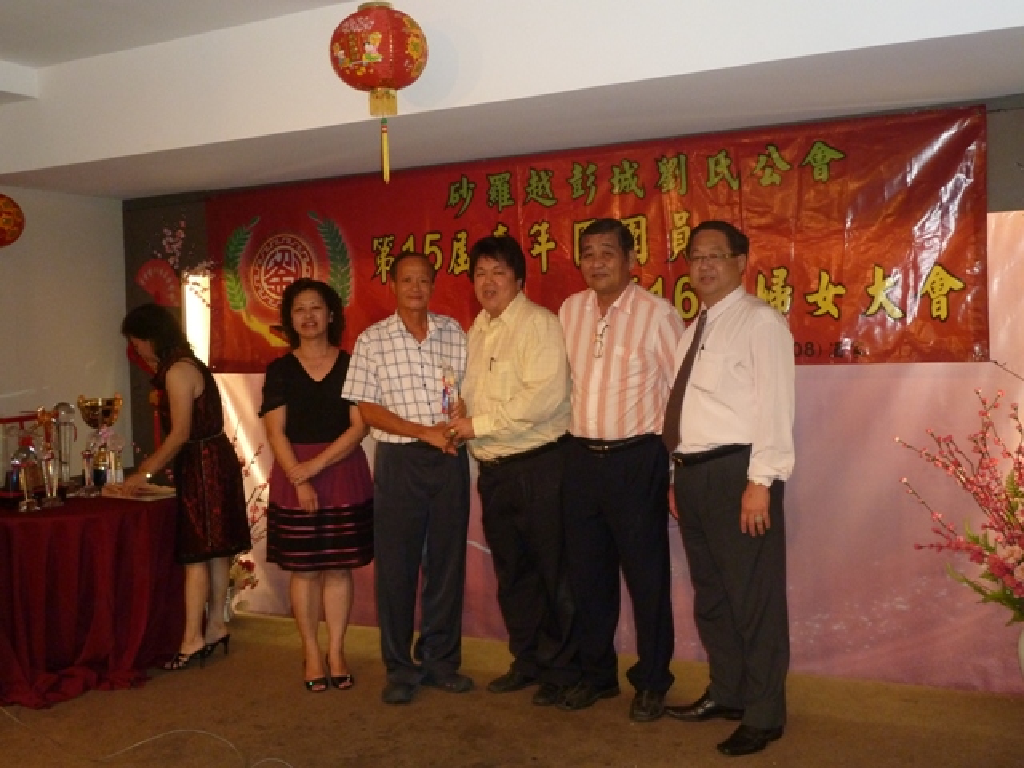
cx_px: 512
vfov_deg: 38.7
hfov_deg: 50.1
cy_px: 384
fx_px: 1095
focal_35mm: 37
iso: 320
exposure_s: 1/30
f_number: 3.6
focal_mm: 6.1
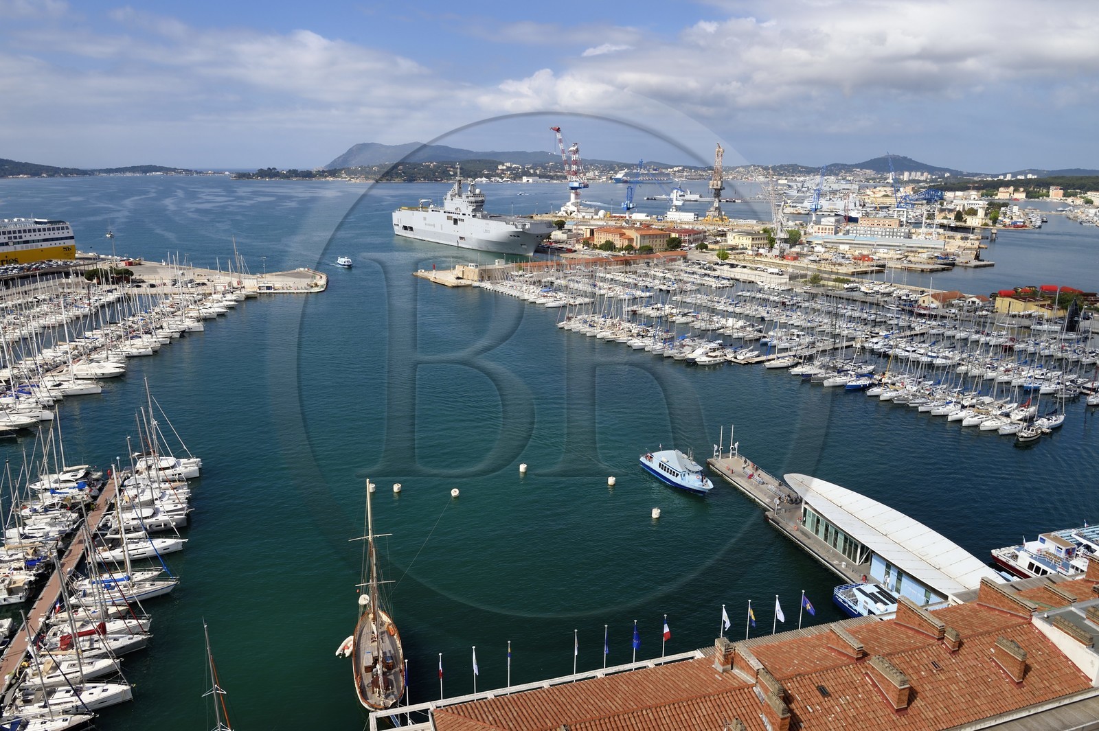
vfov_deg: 53.1
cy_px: 366
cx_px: 550
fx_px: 732
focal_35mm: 24
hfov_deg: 73.8
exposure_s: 1/250
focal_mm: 24
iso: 200
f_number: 14
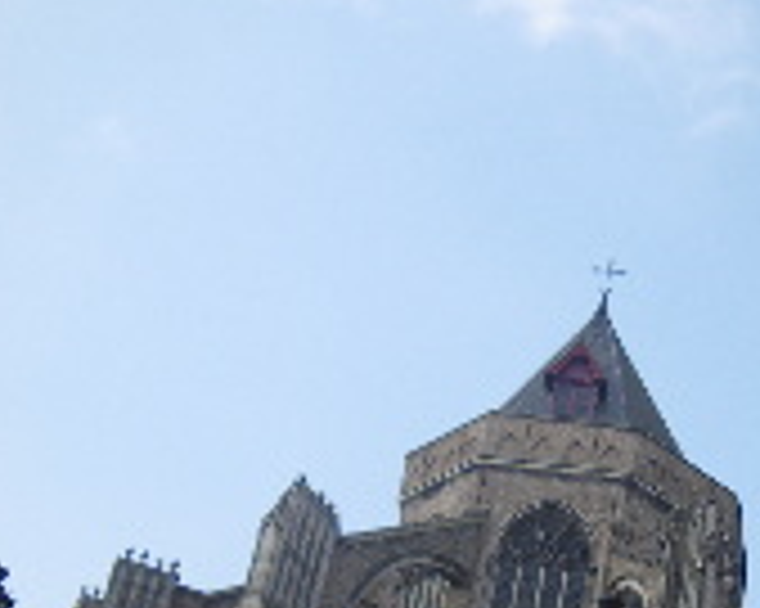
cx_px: 729
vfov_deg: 23.8
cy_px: 558
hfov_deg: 28.9
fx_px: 1394
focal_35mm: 62
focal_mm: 5
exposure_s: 1/400
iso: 50
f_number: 3.5
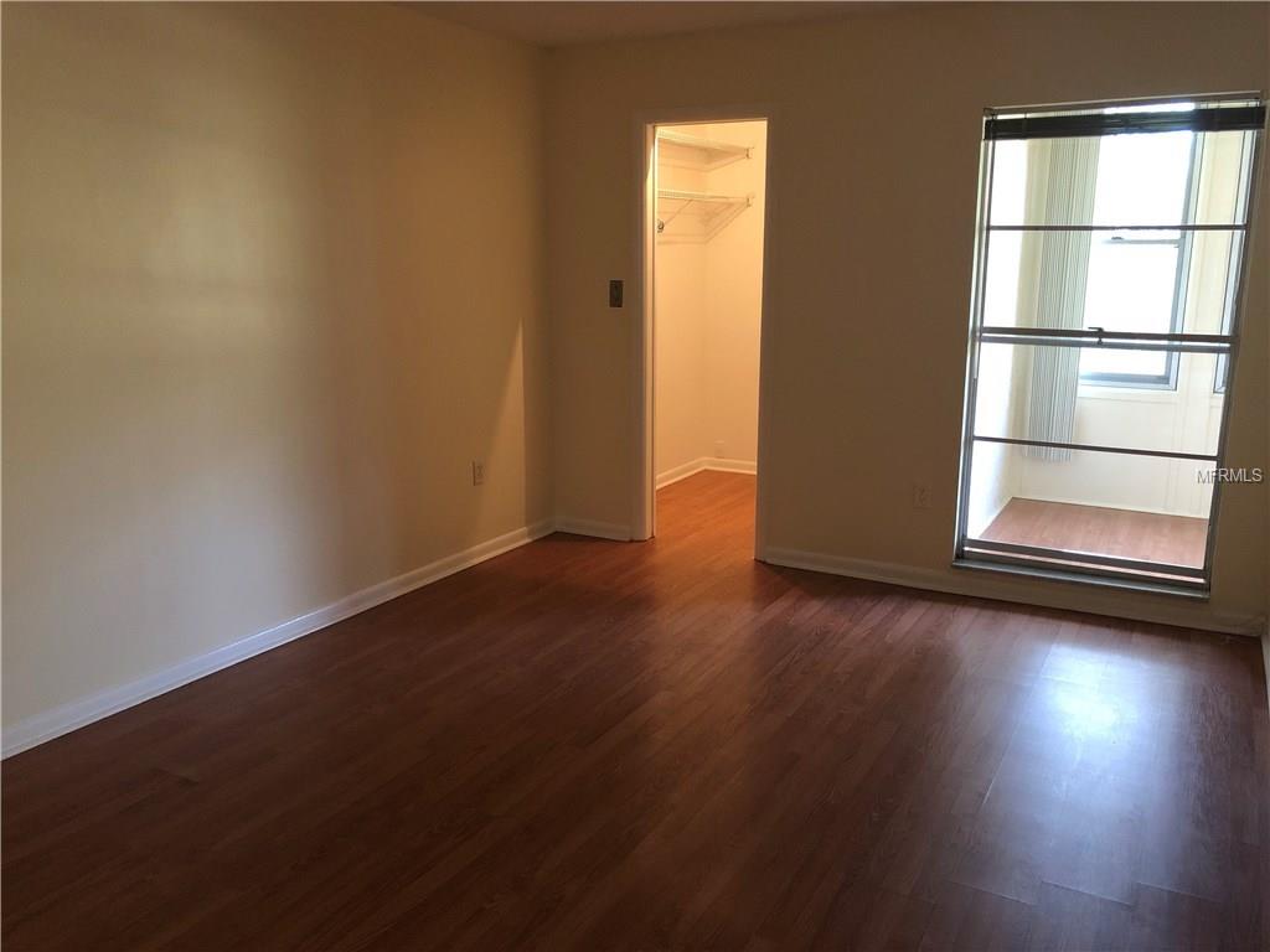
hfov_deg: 63.4
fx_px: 1027
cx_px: 635
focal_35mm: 28
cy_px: 476
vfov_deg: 49.7
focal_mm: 3.99
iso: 100
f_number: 1.8
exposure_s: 1/12
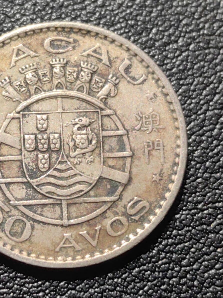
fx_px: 842
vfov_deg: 20.0
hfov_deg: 15.0
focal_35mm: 98
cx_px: 61
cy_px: 133
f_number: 2
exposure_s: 1/100
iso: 125
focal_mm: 5.75
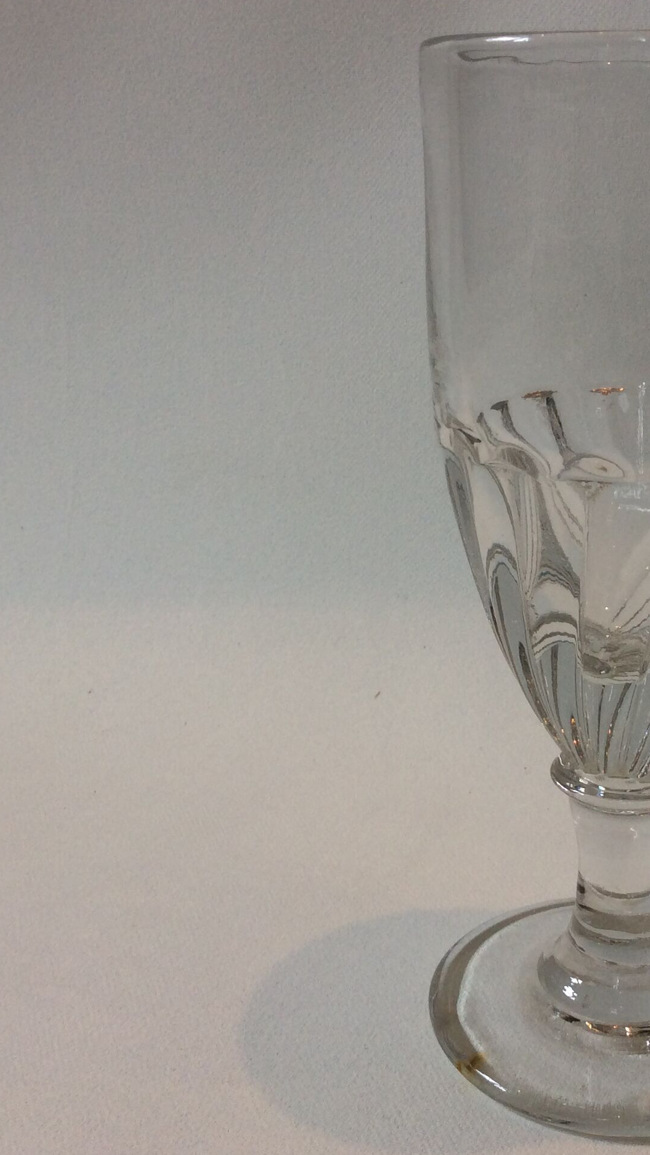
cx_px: 468
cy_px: 576
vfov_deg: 43.7
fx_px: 1440
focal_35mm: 47
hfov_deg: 25.2
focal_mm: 3.3
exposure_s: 1/50
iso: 32
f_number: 2.4
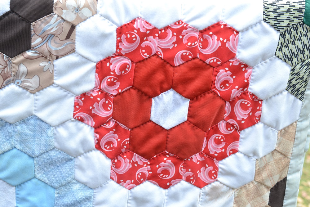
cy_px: 104
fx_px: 517
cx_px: 155
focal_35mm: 60
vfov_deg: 22.6
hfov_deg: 33.4
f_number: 8
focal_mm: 40
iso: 360
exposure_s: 1/125
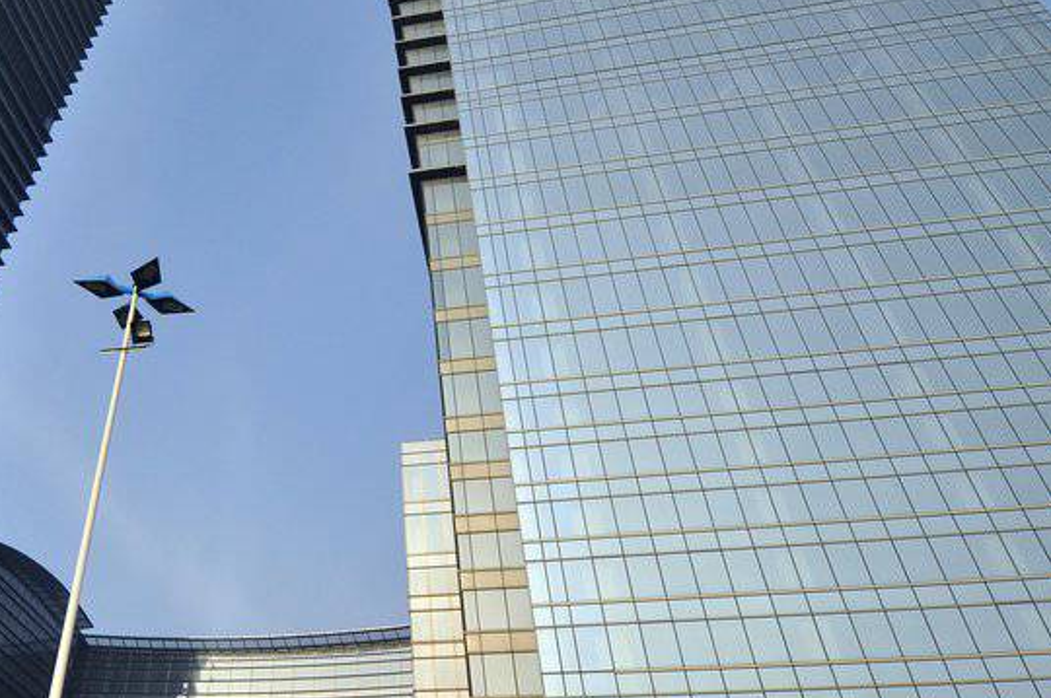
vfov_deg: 42.1
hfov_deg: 58.9
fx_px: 875
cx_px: 271
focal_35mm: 30
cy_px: 167
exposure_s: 1/400
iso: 200
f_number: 10
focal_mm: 12
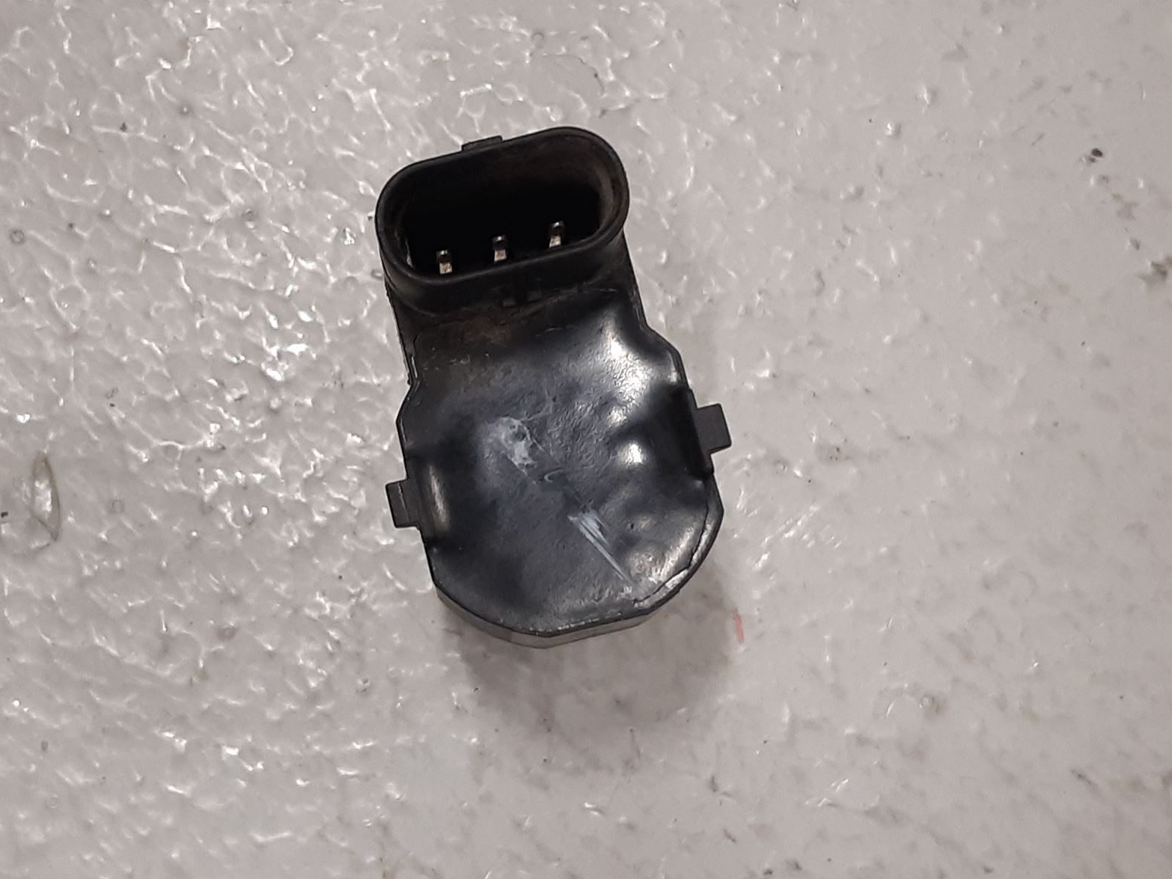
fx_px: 1151
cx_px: 458
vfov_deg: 41.6
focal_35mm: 34
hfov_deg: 53.5
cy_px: 342
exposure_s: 1/50
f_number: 1.7
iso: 160
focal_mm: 3.93
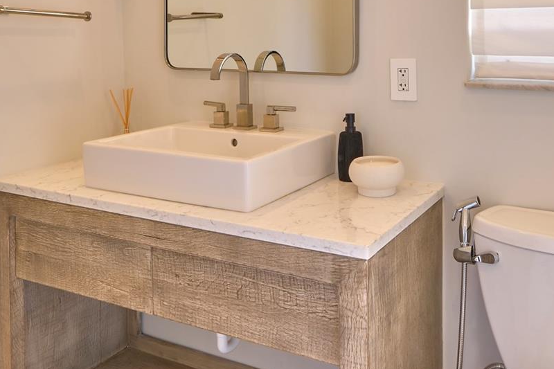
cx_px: 330
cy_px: 49
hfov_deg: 61.4
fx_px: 462
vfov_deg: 40.8
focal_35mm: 30
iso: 160
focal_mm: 10
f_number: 11
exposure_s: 1/4
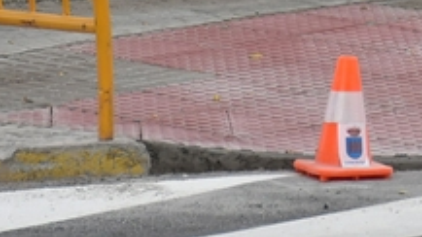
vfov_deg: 2.5
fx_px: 5462
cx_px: 447
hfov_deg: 4.4
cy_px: -89
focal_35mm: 488
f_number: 5
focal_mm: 75
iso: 500
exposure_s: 1/250
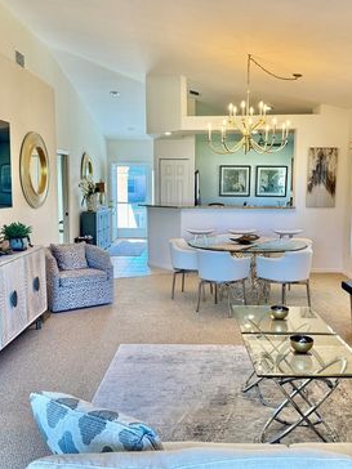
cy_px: 231
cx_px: 195
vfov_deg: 55.4
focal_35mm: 33
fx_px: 447
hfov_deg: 42.9
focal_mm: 6.76
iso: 64
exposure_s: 1/120
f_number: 1.78
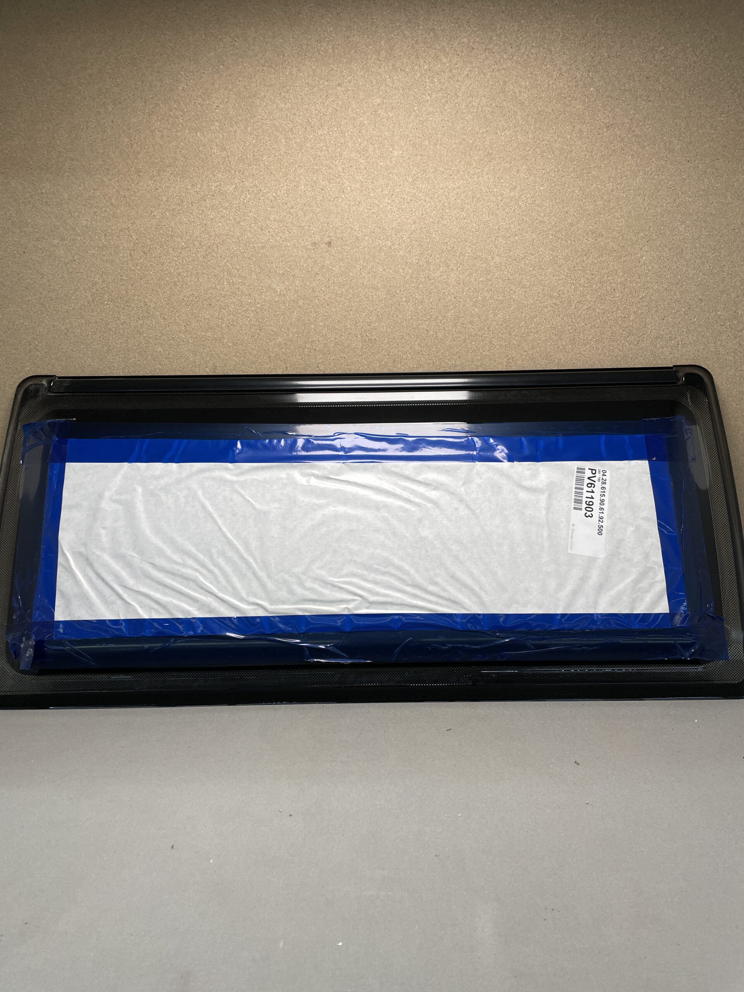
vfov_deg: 67.3
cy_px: 496
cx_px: 372
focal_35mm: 26
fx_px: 745
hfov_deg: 53.1
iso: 32
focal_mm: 4.2
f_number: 1.6
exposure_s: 1/140
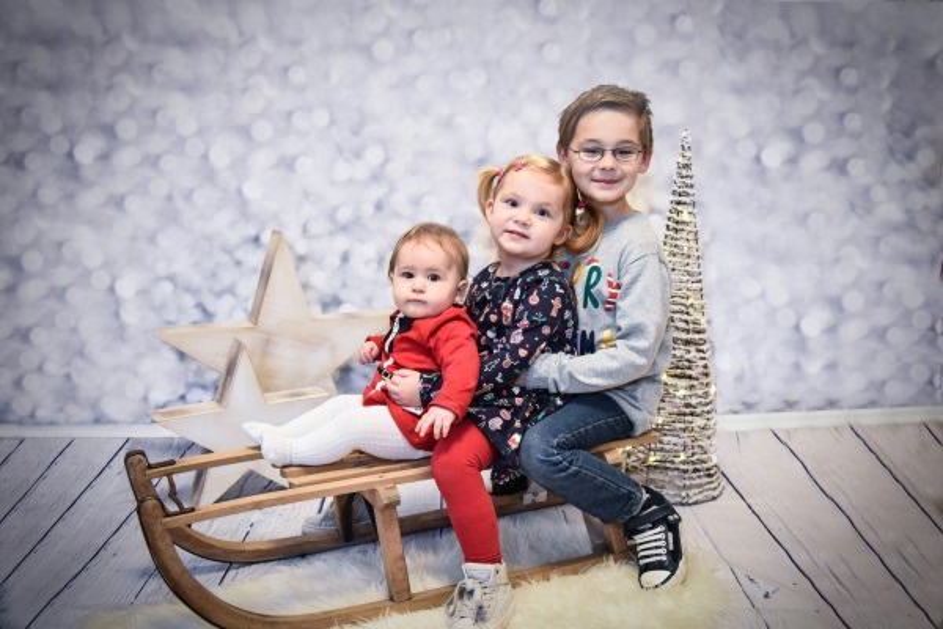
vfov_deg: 38.9
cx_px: 472
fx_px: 891
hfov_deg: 55.8
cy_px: 314
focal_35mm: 34
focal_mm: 34
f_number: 4
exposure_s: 1/60
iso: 5600
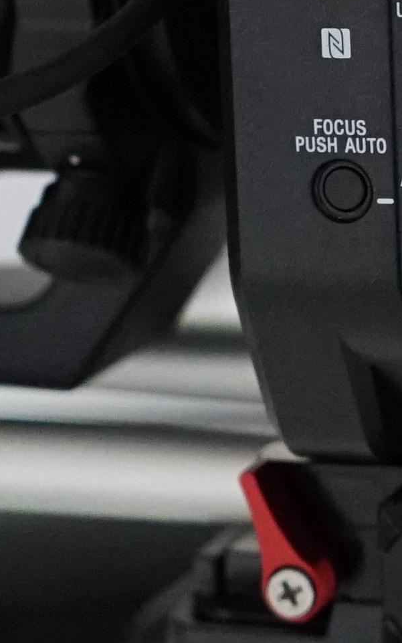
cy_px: -111
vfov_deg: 16.0
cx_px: 890
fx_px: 2208
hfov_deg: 9.5
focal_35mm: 126
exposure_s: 1/60
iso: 10000
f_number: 3.5
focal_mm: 28
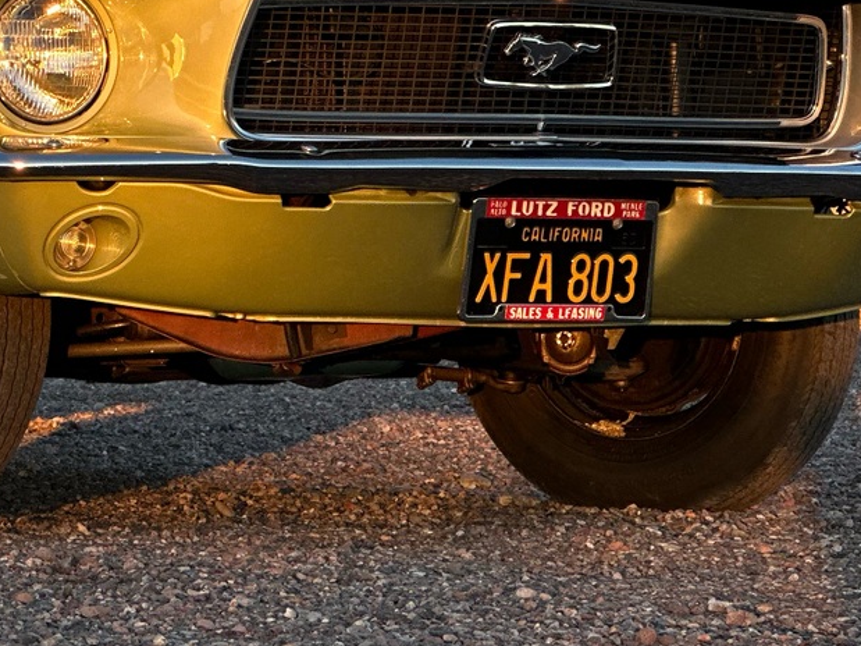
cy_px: -4
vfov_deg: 7.4
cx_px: -61
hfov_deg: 9.8
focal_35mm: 199
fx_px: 4949
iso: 25
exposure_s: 1/121
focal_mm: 9
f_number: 2.8
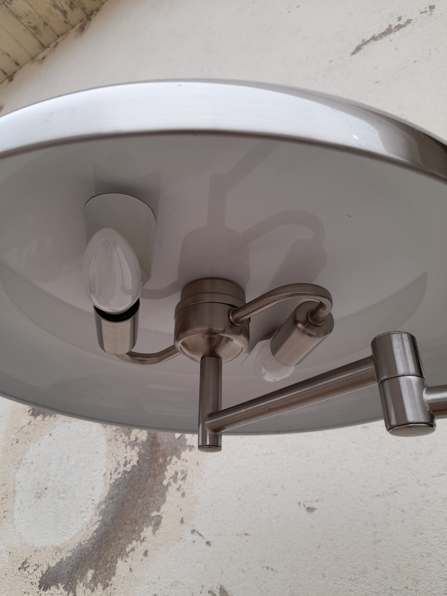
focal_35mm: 25
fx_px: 430
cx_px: 224
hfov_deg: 54.9
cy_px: 298
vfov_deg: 69.4
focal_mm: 4.6
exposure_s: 1/100
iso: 40
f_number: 2
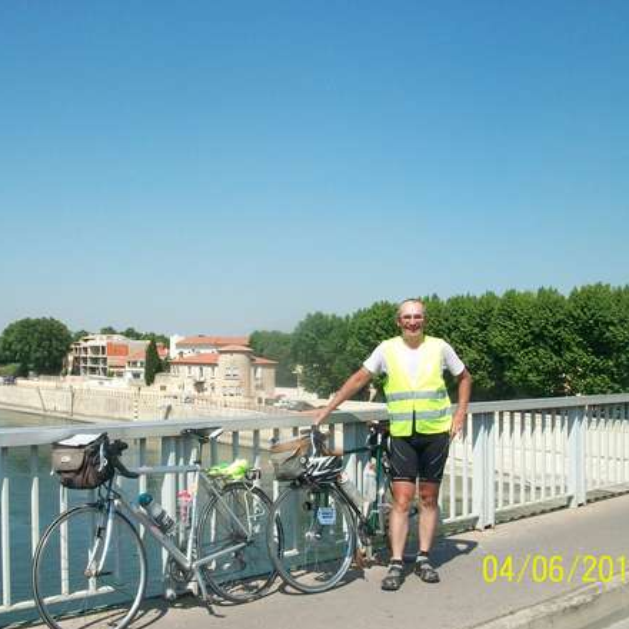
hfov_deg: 40.8
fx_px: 843
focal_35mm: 41
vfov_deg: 40.9
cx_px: 262
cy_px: 320
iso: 80
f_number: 5.5
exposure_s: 1/400
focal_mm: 5.7
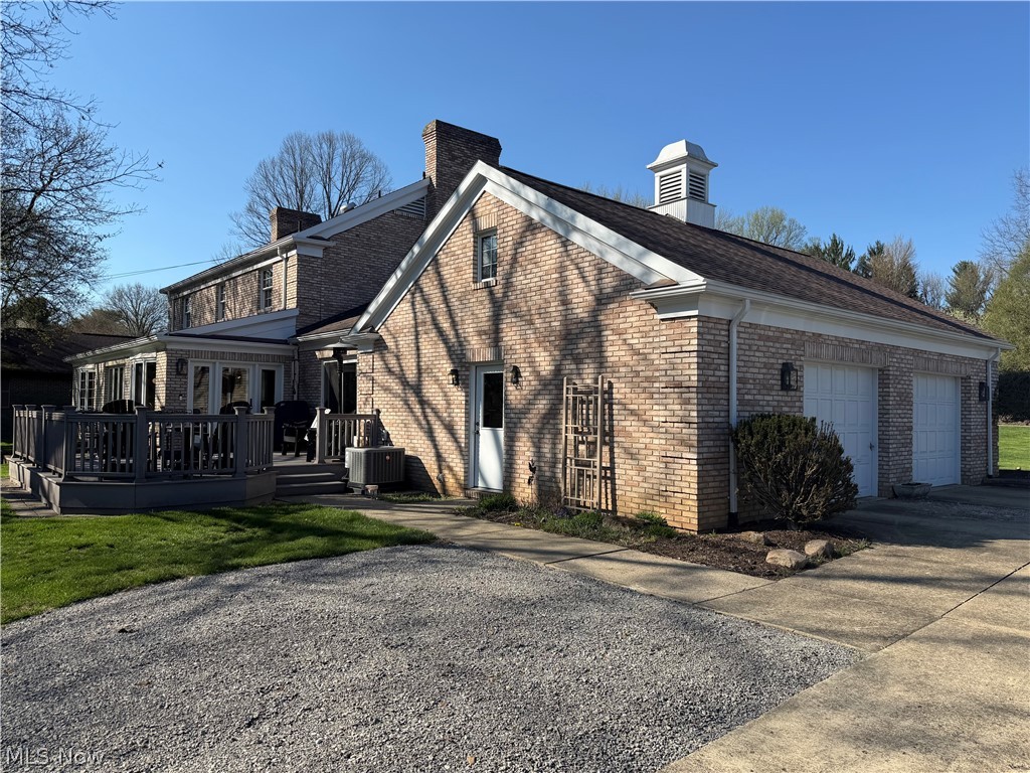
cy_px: 386
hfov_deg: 71.6
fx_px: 714
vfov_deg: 56.8
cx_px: 515
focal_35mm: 24
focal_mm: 6.76
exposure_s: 1/3759
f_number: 1.78
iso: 80
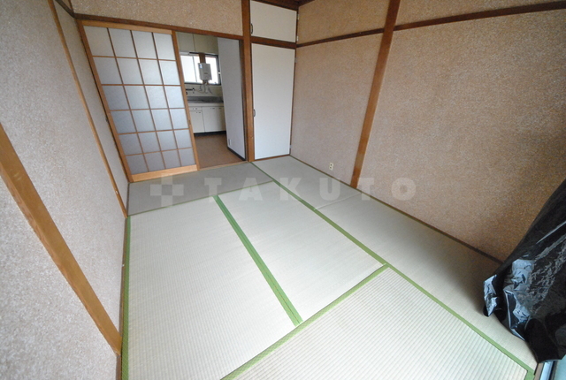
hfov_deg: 112.5
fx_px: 189
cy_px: 190
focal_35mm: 12
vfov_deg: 90.3
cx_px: 283
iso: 1600
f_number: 7.1
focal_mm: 8
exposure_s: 1/200
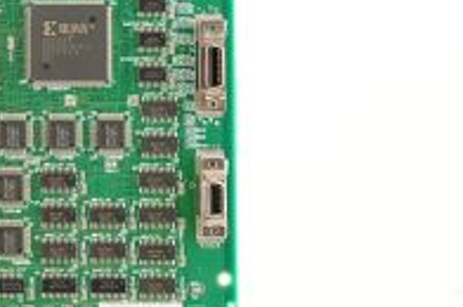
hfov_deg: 12.8
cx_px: -210
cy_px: -93
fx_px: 1965
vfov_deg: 8.8
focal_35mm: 153
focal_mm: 50
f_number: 9
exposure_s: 1/125
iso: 1600
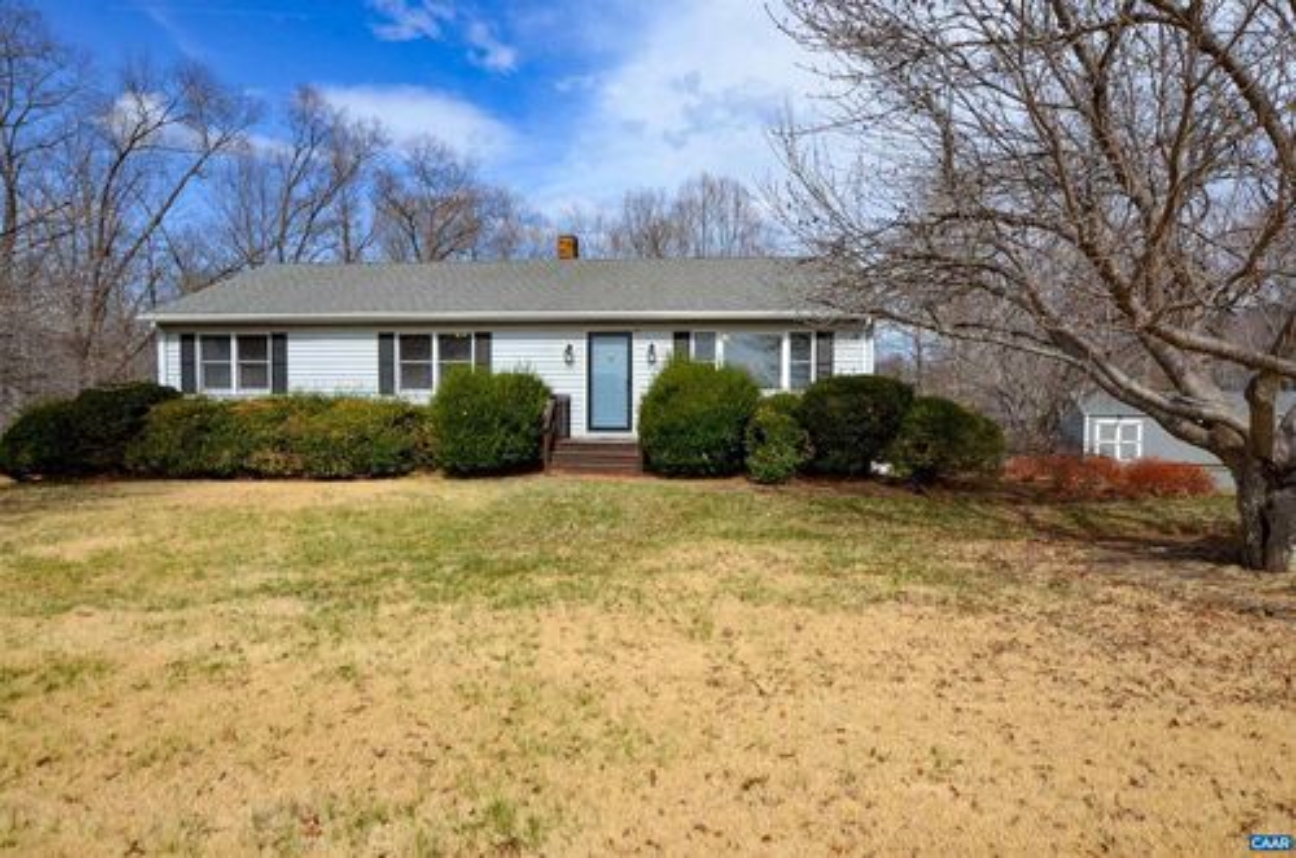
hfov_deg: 81.3
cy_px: 429
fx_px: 754
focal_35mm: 21
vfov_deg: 59.3
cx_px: 648
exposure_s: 1/320
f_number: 9
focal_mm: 14
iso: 100
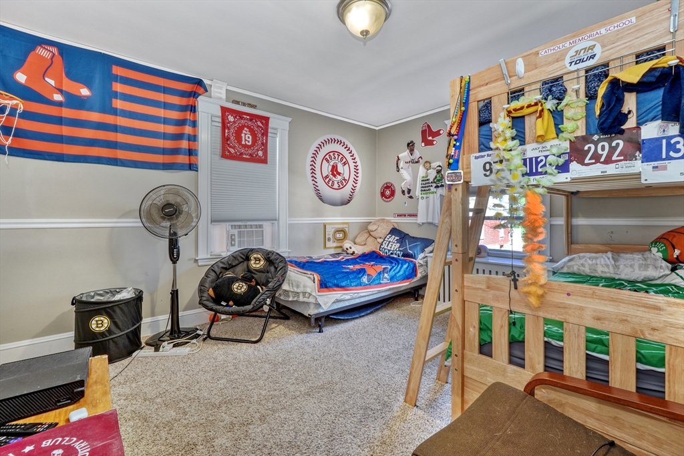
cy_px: 228
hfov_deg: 100.4
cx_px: 342
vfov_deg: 77.3
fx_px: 285
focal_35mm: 15
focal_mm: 10
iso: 400
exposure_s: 2
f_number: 9
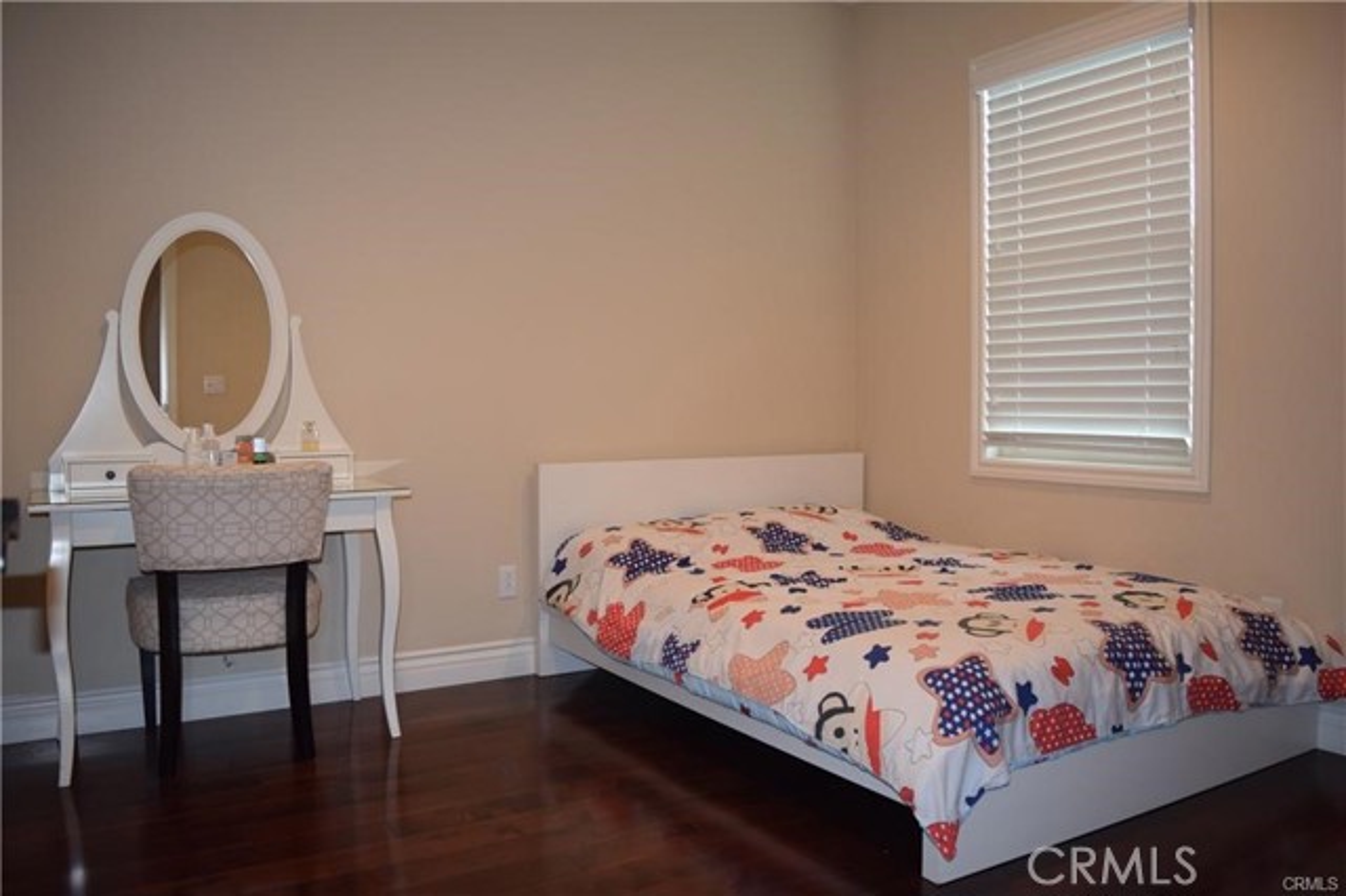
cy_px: 448
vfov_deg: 47.9
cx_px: 673
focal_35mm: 27
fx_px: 1009
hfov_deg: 67.4
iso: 800
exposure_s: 1/60
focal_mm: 18
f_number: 3.5
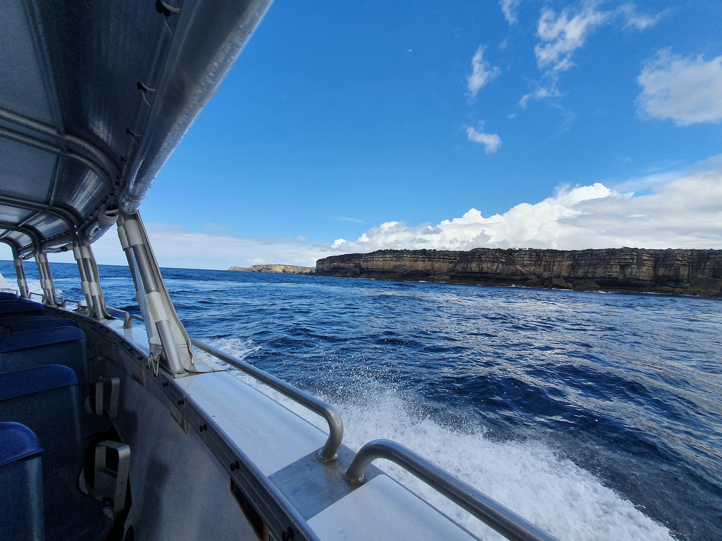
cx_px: 361
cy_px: 270
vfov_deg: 89.9
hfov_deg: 106.2
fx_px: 271
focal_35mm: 13
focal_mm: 1.8
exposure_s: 1/1228
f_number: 2.2
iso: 50
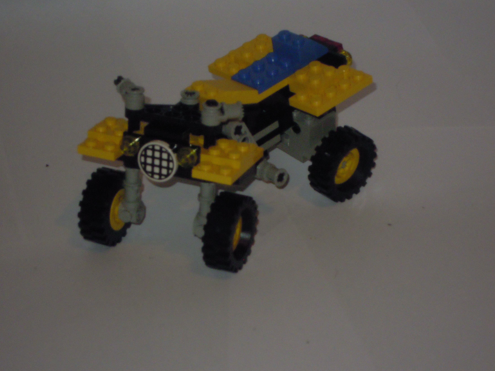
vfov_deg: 11.6
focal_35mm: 128
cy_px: 186
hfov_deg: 15.4
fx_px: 1830
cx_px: 232
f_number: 5.9
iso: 400
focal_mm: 20.3
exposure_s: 1/60
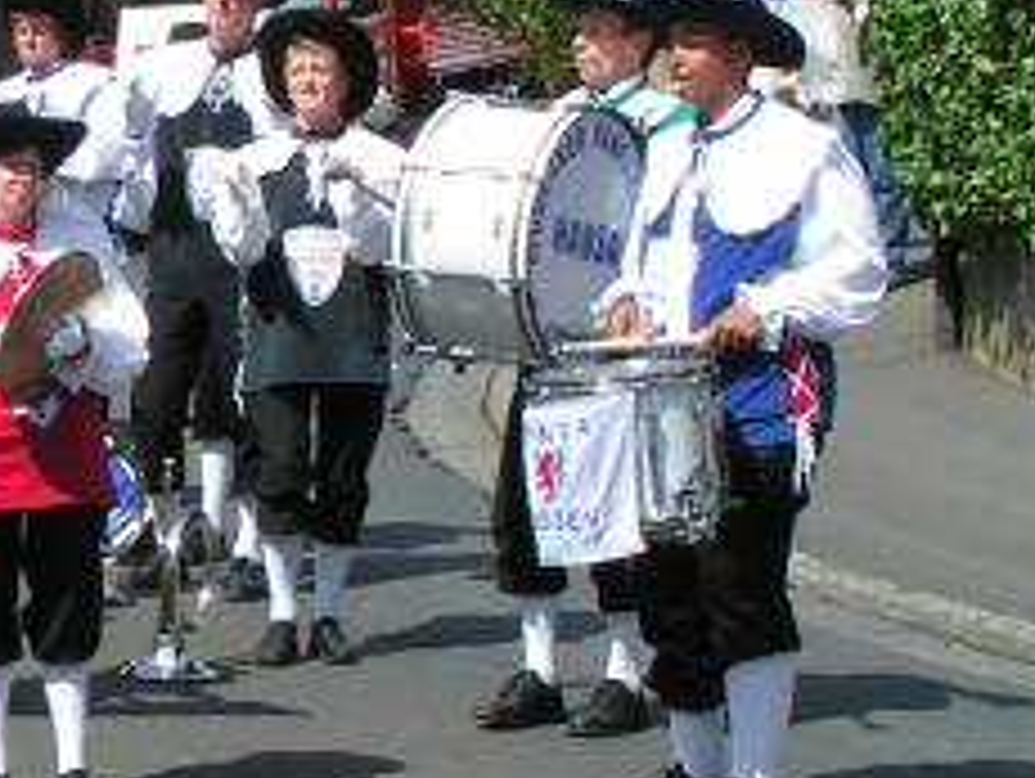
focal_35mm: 150
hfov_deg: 12.8
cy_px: 297
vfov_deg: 9.9
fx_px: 4490
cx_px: -279
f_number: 6.3
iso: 50
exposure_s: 1/250
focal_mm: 8.3
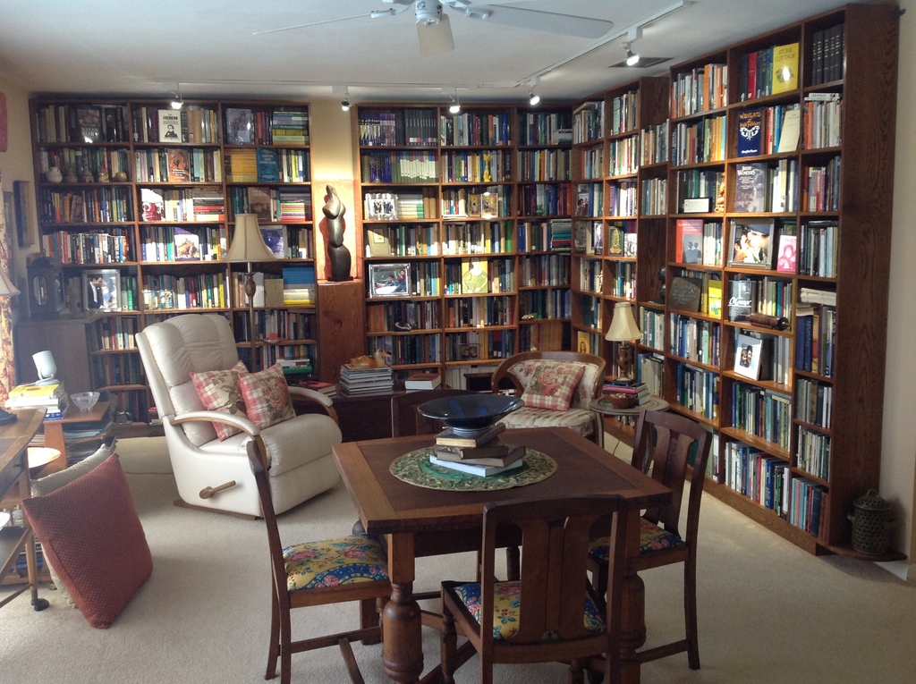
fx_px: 925
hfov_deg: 52.7
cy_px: 342
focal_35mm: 35
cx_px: 458
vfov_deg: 40.6
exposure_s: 1/15
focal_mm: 4.28
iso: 160
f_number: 2.4
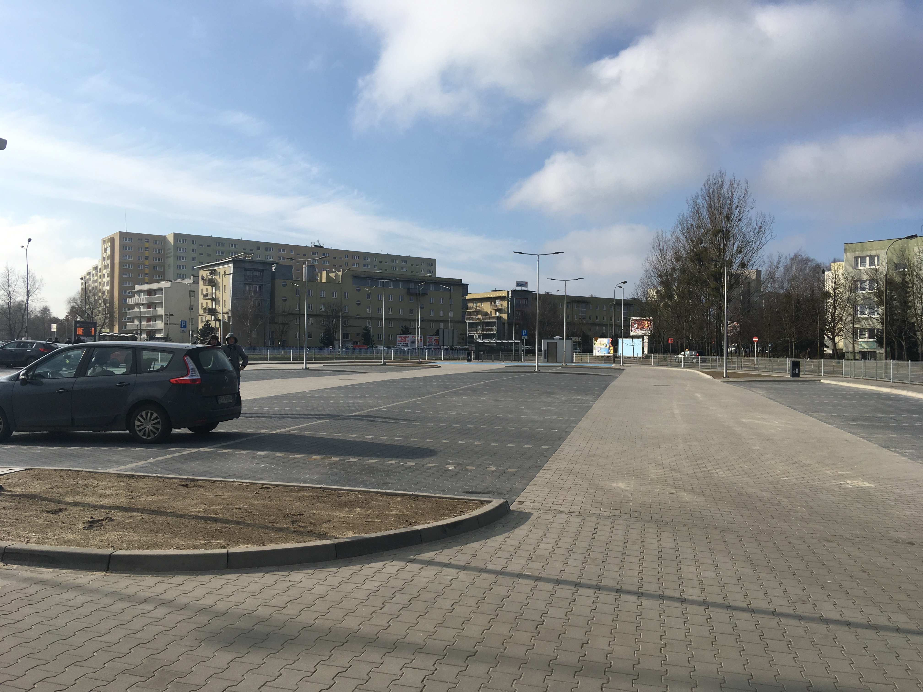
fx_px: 773
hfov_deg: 61.7
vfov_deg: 48.2
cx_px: 462
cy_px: 346
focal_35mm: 29
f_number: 2.2
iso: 25
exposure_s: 1/1923
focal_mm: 4.15
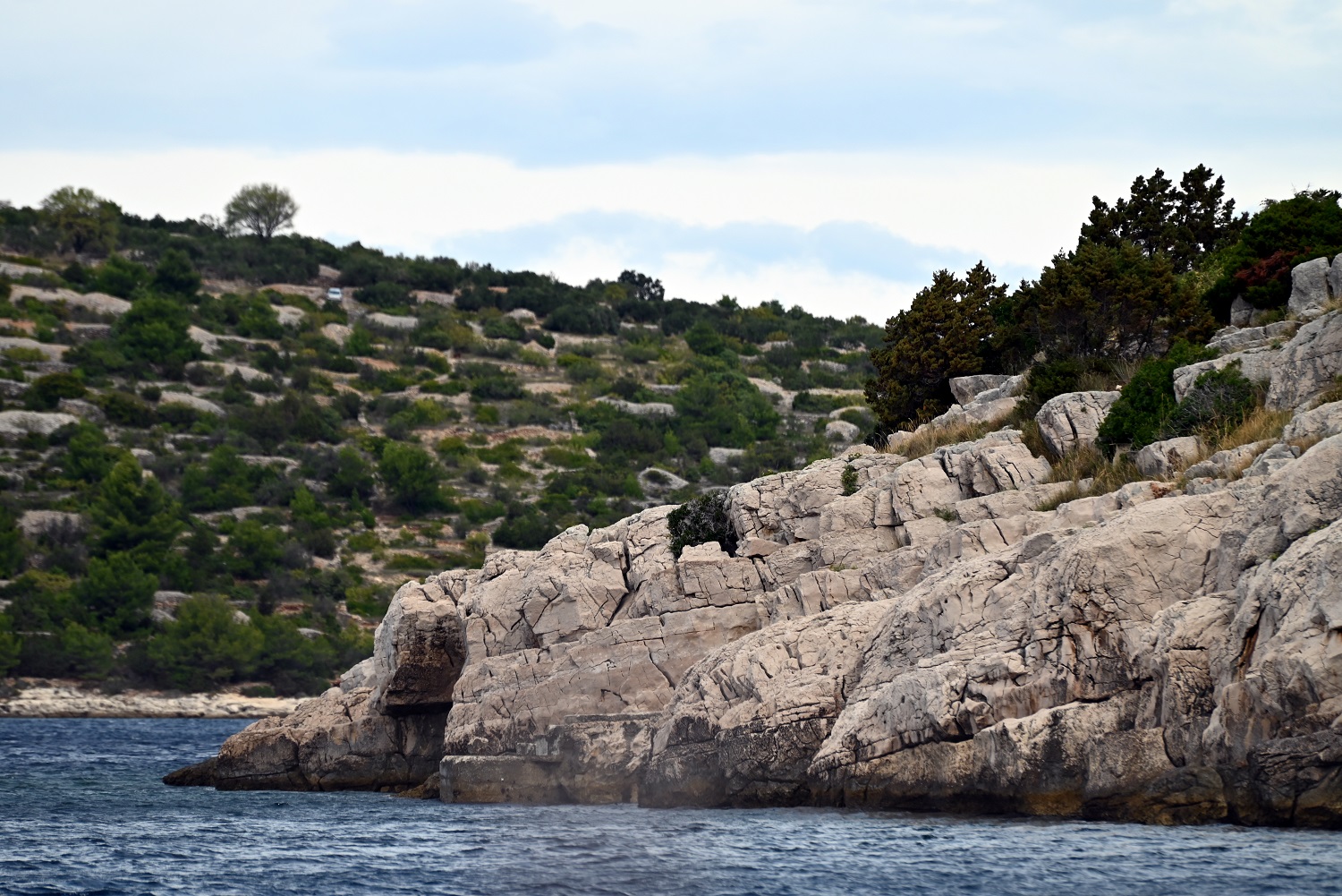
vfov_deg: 4.6
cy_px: 448
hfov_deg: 6.9
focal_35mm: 300
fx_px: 11186
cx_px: 671
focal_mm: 300
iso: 250
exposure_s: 1/1000
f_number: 5.6
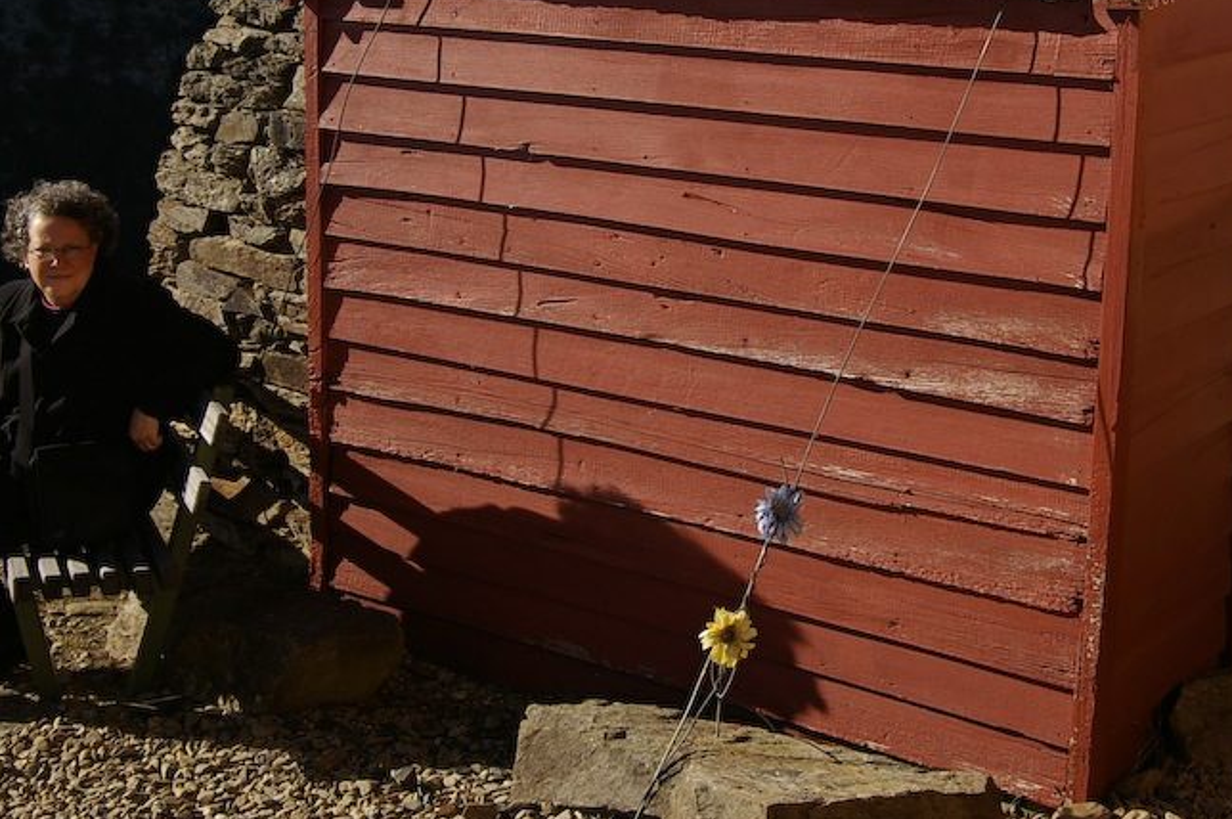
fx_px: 2120
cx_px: 733
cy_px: 194
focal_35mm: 62
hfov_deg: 32.3
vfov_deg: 21.7
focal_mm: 26
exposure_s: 1/200
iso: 200
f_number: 6.3
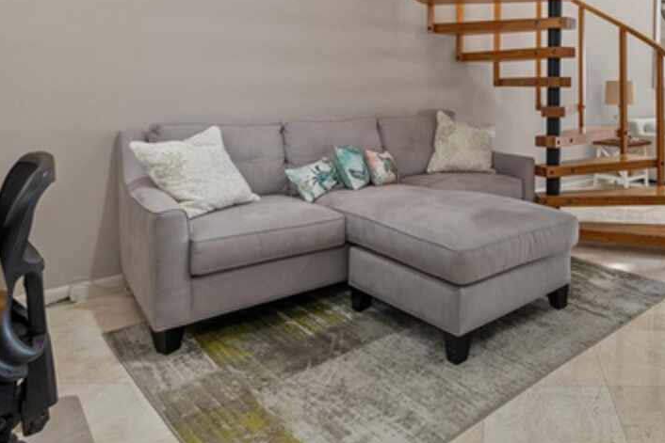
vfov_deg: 41.6
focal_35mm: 30
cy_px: 80
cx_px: 511
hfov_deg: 58.4
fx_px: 553
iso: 1600
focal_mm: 16.5
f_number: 5
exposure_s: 1/80
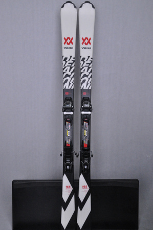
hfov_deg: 39.9
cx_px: 76
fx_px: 211
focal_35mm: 33
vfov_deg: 57.3
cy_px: 115
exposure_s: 1/125
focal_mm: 22
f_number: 11
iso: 3200
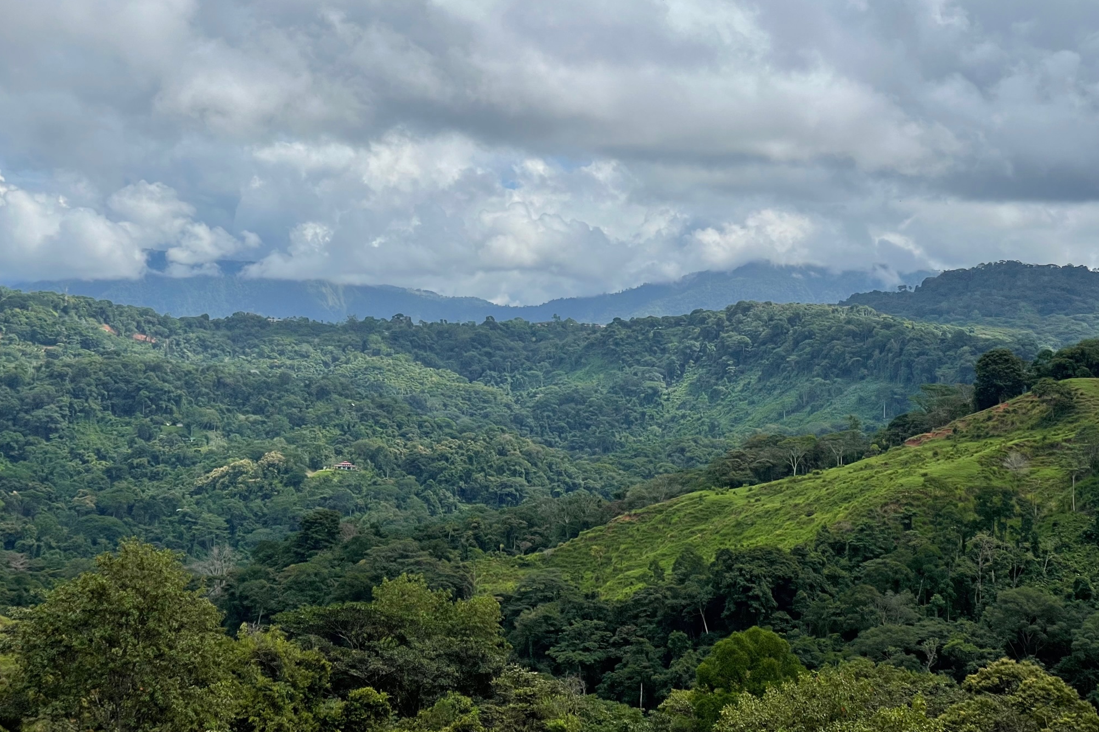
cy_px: 325
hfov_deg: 30.1
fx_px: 2045
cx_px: 550
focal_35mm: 67
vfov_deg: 20.3
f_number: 2.2
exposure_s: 1/2732
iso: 20
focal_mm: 7.5
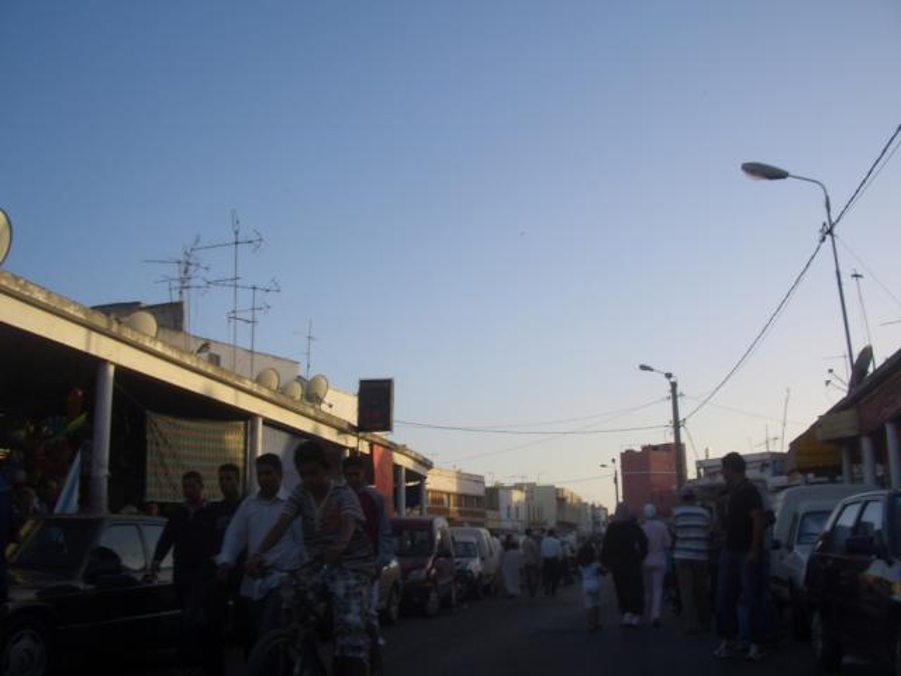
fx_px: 911
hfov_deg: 52.6
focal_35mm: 35
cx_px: 450
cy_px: 338
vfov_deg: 40.7
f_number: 4.3
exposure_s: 1/250
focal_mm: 5.8
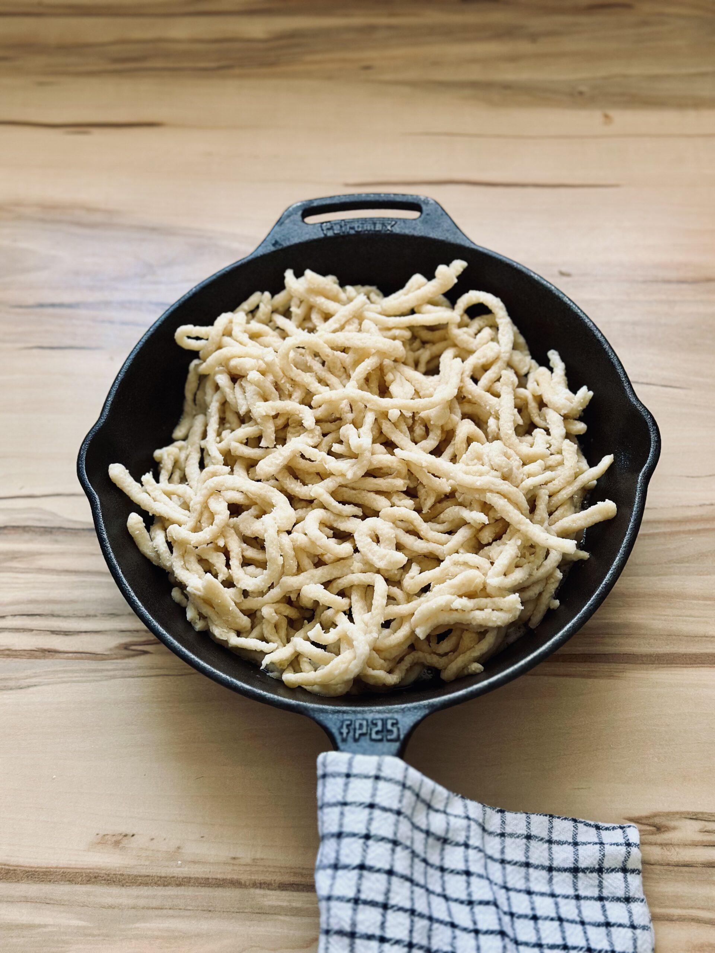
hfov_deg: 30.3
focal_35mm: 48
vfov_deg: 39.7
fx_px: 1322
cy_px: 476
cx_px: 358
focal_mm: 6.86
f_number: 1.78
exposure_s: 1/69
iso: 125
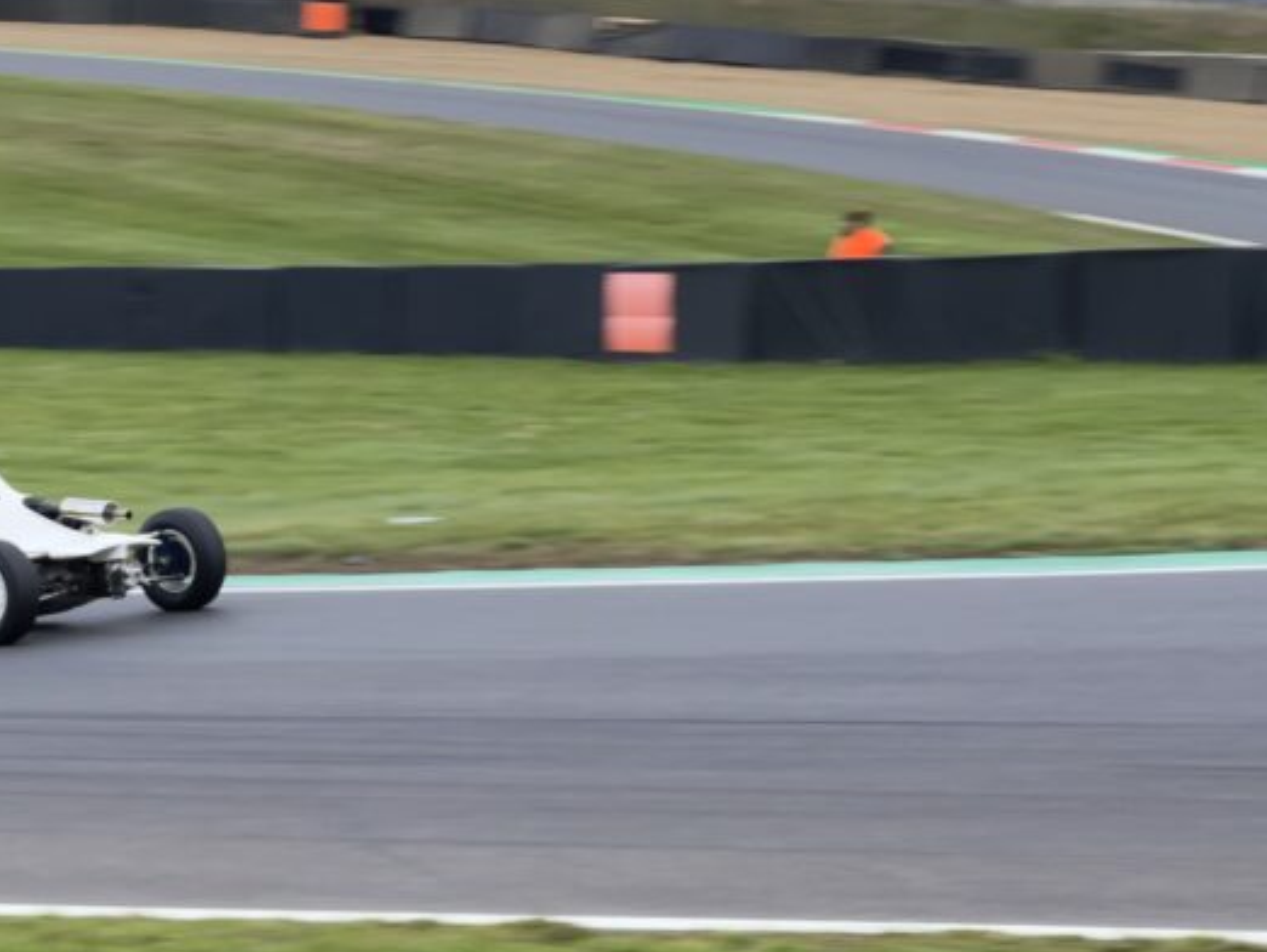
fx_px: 5529
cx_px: 184
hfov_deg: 13.0
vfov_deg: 9.8
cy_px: 680
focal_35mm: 151
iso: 32
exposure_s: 1/145
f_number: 2.8
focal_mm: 9
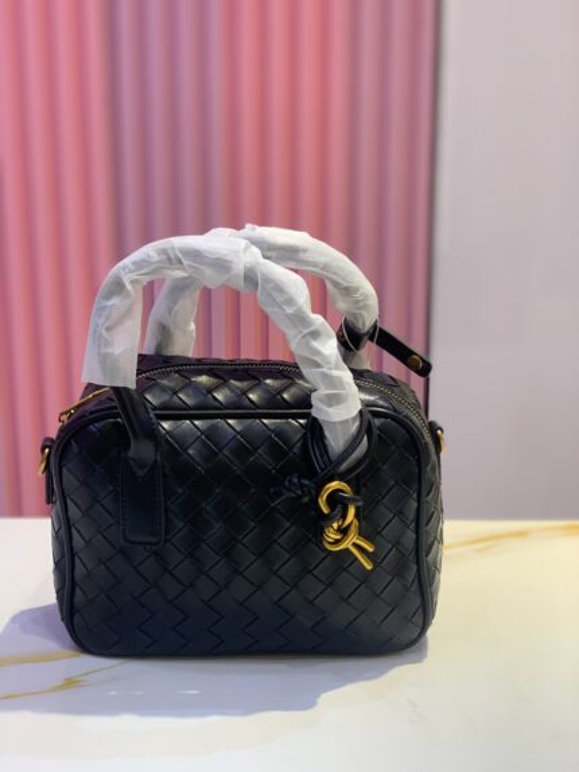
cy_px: 386
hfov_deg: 28.0
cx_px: 290
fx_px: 1159
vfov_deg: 36.8
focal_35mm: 52
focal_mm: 6
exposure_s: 1/100
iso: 100
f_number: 2.4
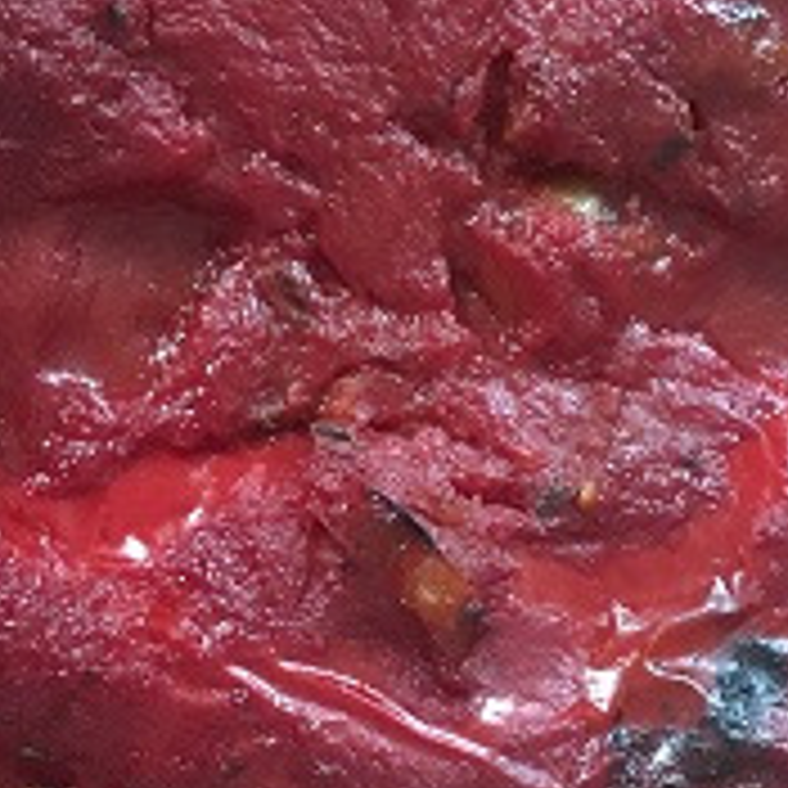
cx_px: 248
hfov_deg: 22.1
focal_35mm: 78
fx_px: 2009
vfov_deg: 22.2
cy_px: 317
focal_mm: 4.15
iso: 400
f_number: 2.2
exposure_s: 1/17
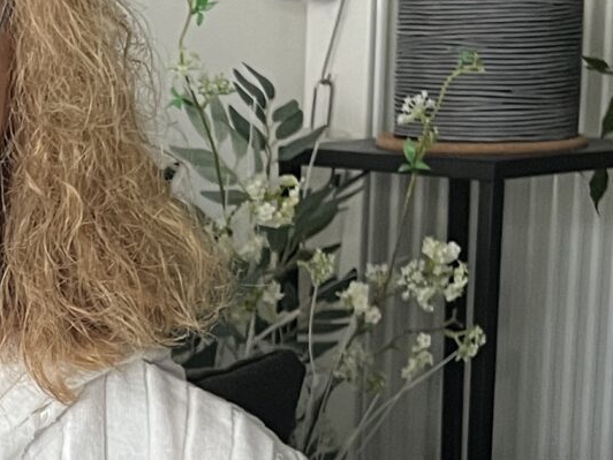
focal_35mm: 125
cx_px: -94
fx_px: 2214
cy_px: 390
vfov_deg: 11.8
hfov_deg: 15.3
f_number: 1.5
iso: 250
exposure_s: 1/60
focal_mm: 5.7
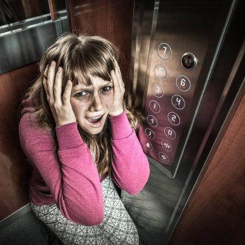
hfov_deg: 58.5
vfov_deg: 59.1
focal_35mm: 27
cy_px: 123
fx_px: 216
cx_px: 95
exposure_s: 1/160
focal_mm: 14
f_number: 8
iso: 100
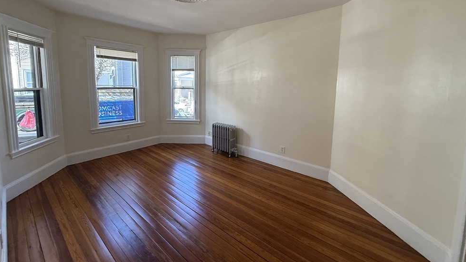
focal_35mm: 16
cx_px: 224
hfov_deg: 99.3
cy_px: 105
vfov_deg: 66.4
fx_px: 198
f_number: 2.2
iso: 160
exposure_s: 1/120
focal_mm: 2.22
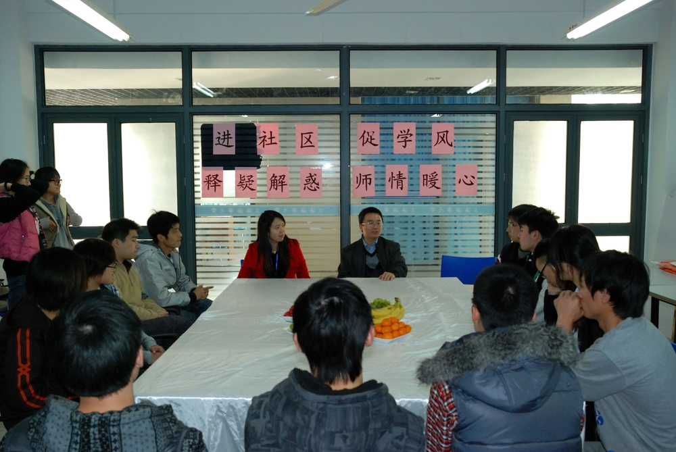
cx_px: 338
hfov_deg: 57.2
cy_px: 226
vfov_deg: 40.1
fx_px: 620
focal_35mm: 33
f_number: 5
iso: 1000
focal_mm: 22
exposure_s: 1/100
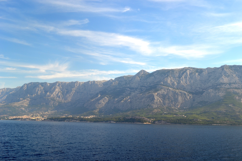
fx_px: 242
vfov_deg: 36.9
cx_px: 121
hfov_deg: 53.1
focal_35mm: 36
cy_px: 80
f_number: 7.1
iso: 100
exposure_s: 1/200
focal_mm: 24
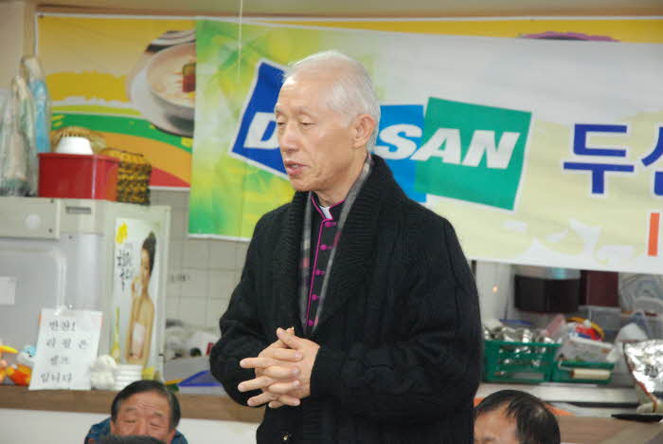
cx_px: 332
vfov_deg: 13.1
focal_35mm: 105
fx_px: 1935
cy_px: 222
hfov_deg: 19.4
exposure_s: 1/60
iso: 1600
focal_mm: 70
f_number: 5.6
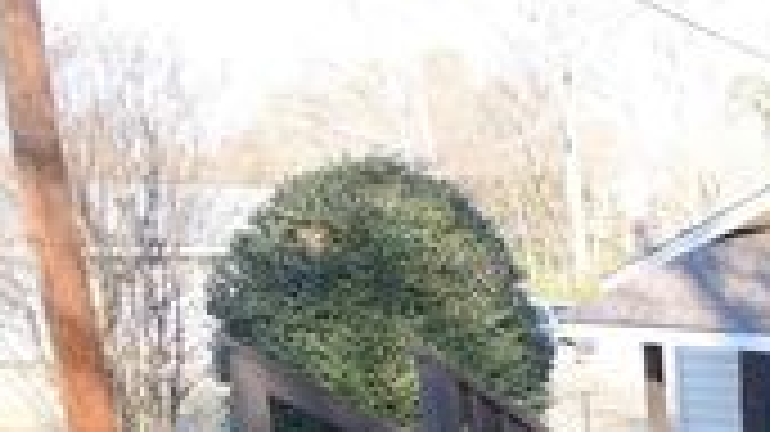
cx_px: 1022
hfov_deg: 32.4
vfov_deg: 24.6
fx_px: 939
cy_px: 448
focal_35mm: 46
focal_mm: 10
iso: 400
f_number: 4.5
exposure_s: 1/250
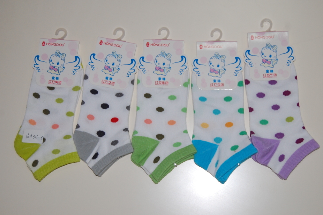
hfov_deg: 31.9
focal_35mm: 63
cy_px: 117
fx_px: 565
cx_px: 166
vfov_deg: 21.5
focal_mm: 38
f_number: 5
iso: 400
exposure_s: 1/60
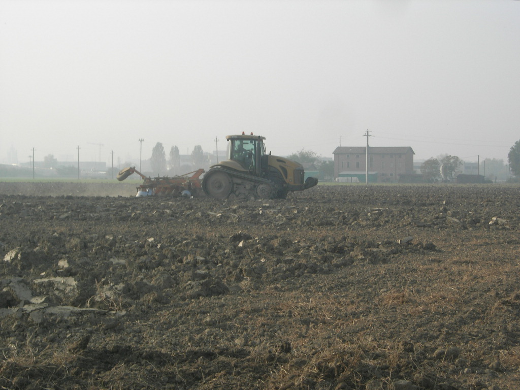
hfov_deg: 17.4
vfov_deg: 13.1
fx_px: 1697
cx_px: 260
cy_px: 195
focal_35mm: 113
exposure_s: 1/153
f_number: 8.2
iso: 64
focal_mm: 23.4
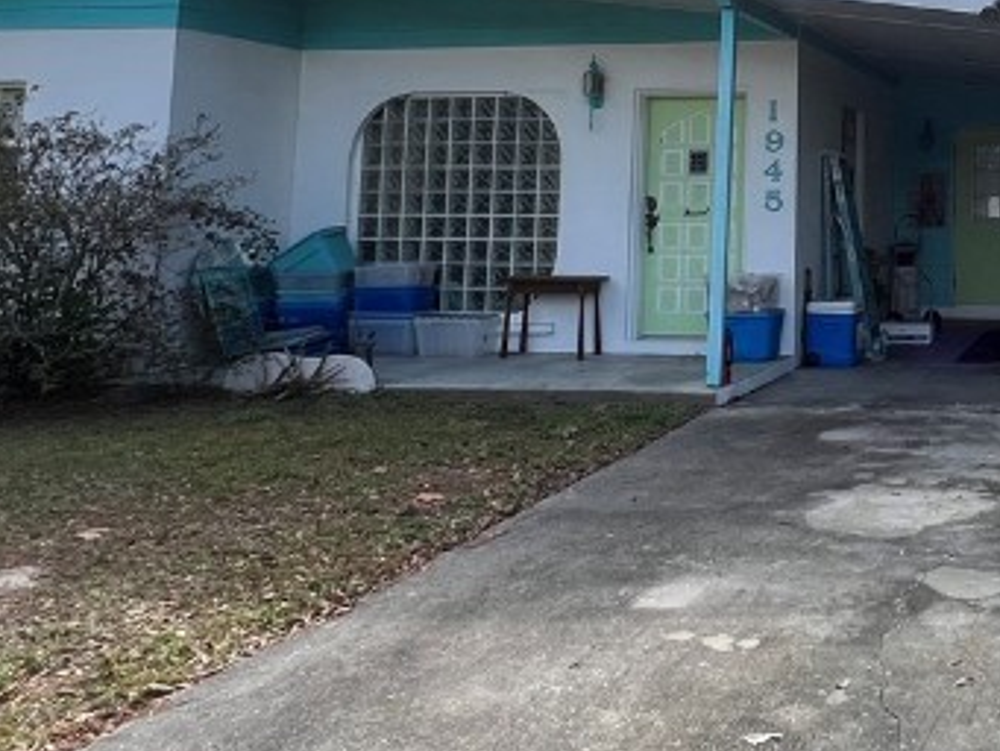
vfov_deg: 34.7
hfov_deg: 42.4
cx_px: 965
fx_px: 1127
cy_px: 73
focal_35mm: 39
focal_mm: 1.57
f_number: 1.8
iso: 32
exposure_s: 1/1672
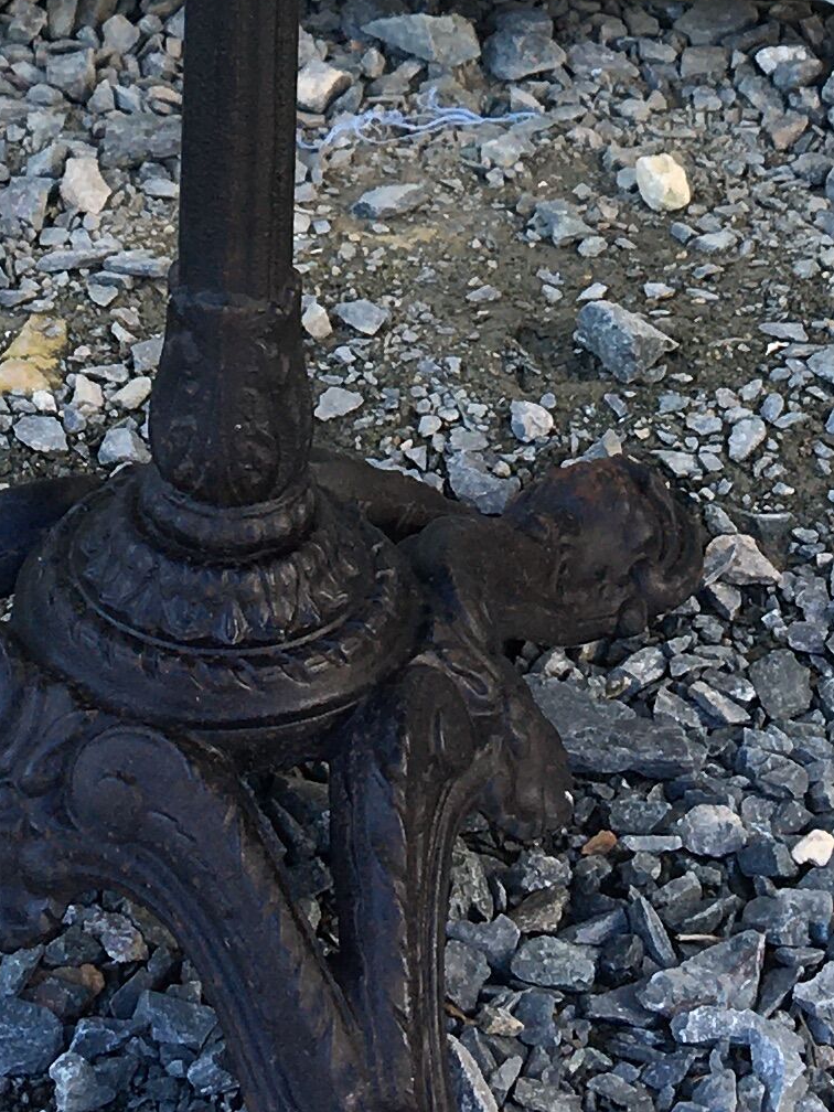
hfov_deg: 12.8
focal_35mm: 116
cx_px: 320
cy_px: -405
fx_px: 3726
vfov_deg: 15.9
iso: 25
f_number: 2.2
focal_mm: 4.15
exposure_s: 1/265
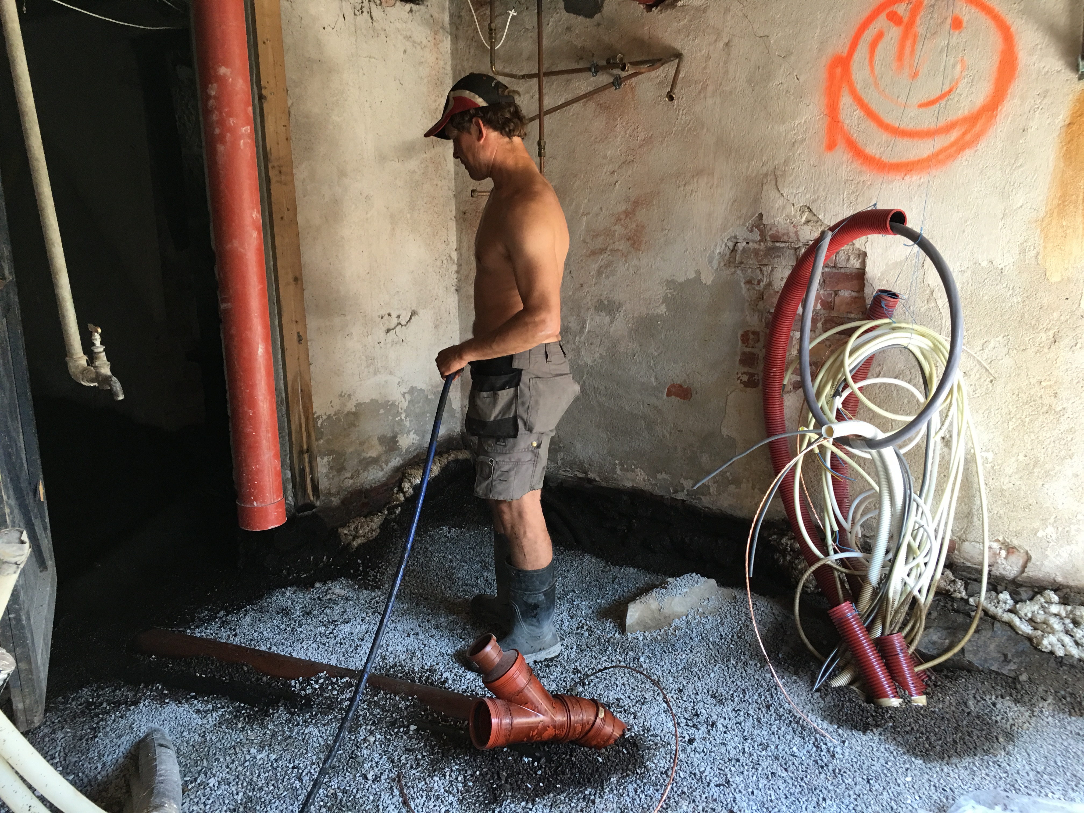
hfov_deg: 61.7
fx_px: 908
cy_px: 406
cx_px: 542
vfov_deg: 48.2
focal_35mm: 29
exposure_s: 1/33
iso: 50
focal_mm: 4.15
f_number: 2.2
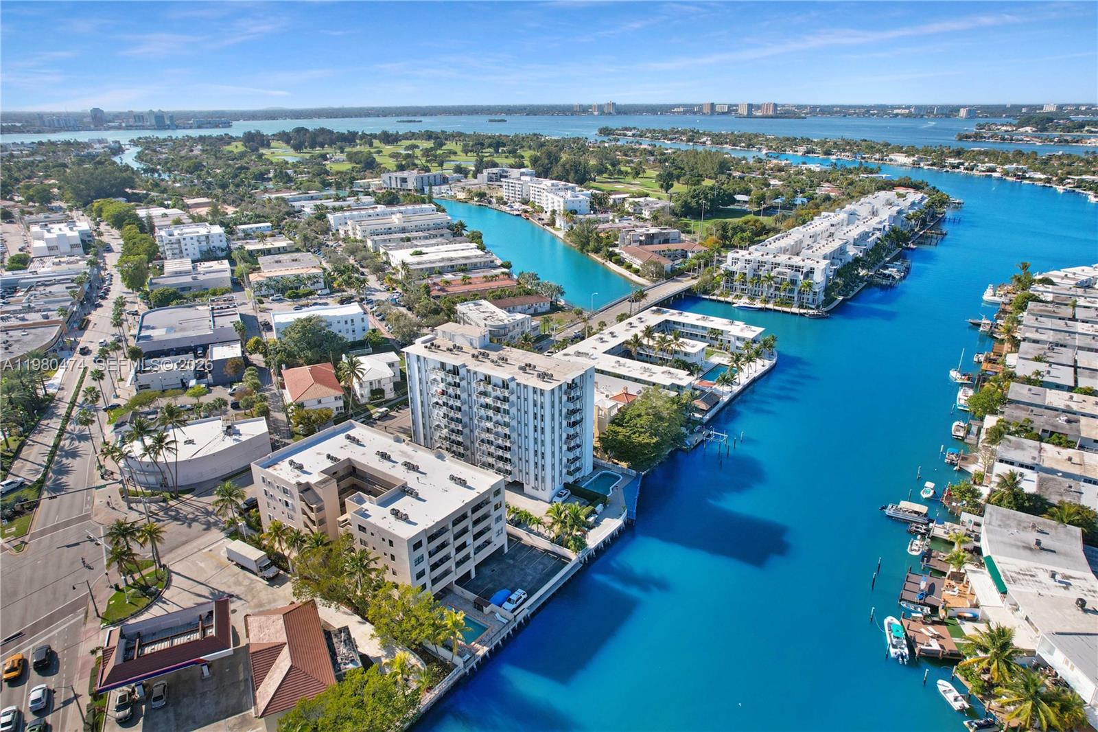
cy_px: 366
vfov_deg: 57.2
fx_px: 671
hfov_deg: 78.6
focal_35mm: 22
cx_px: 549
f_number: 2.8
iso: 100
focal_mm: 8.38
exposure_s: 1/500
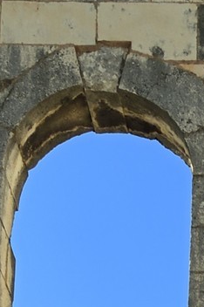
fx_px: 1976
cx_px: 523
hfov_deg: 5.7
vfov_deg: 7.8
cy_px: 898
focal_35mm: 232
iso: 200
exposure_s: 1/320
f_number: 11
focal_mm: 34
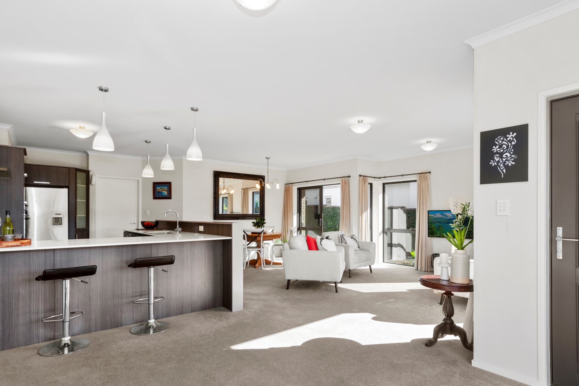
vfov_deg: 67.4
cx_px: 290
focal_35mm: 18
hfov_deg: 90.0
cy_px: 193
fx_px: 289
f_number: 7.1
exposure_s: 1/60
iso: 250
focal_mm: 12
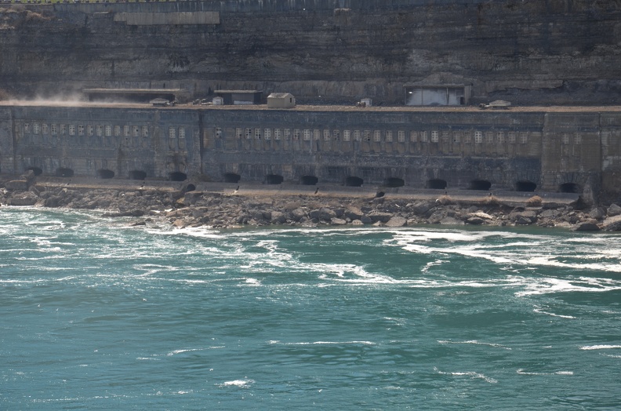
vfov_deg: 12.1
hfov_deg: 18.2
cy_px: 206
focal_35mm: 112
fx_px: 1936
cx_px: 310
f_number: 8
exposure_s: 1/250
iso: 100
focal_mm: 75
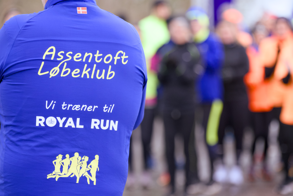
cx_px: 146
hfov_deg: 11.4
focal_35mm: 181
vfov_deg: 7.6
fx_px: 1473
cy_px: 98
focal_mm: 181
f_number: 4
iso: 1000
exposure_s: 1/1000
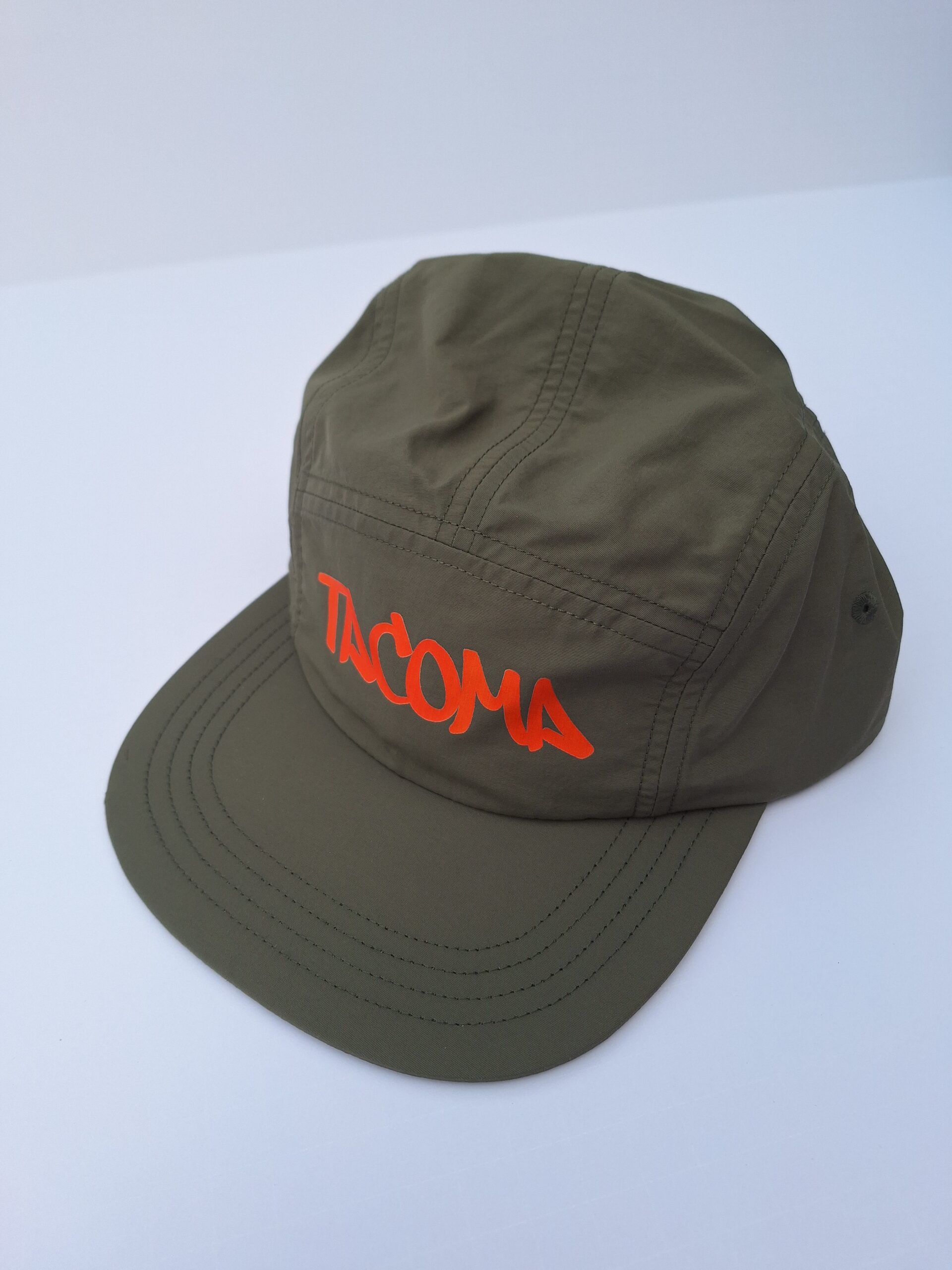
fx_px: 843
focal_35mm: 23
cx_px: 476
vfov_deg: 73.9
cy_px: 635
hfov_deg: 58.9
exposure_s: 1/458
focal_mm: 5.54
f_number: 1.8
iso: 40
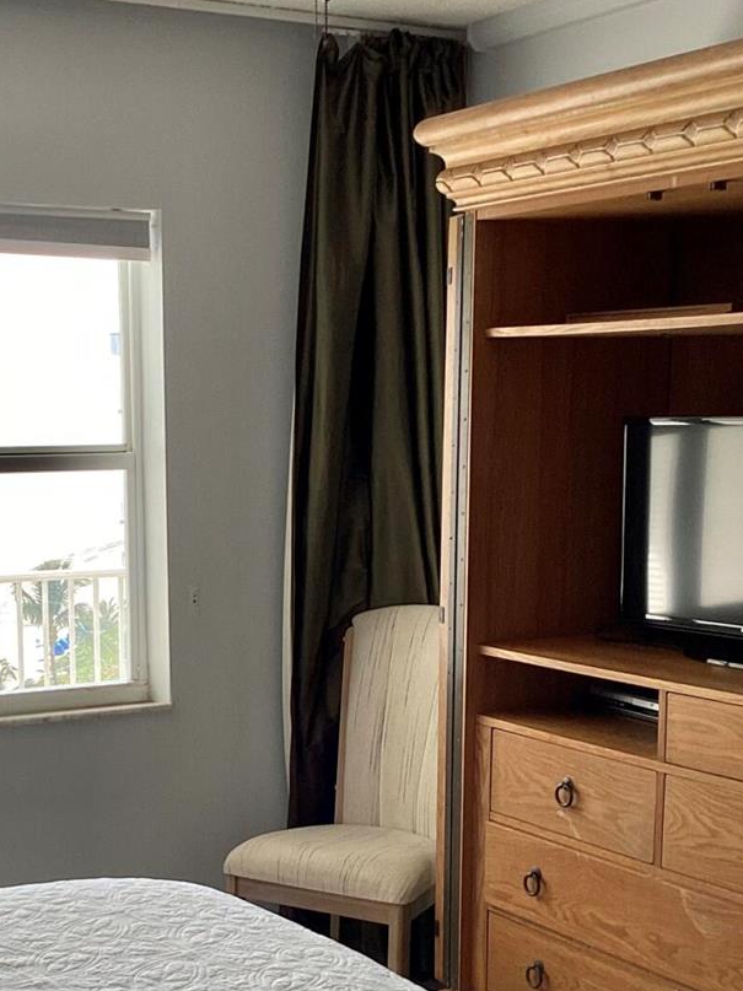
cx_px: 192
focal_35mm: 59
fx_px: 1689
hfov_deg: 24.6
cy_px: 684
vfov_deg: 32.4
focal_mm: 3.3
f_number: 2.4
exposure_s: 1/124
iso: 25
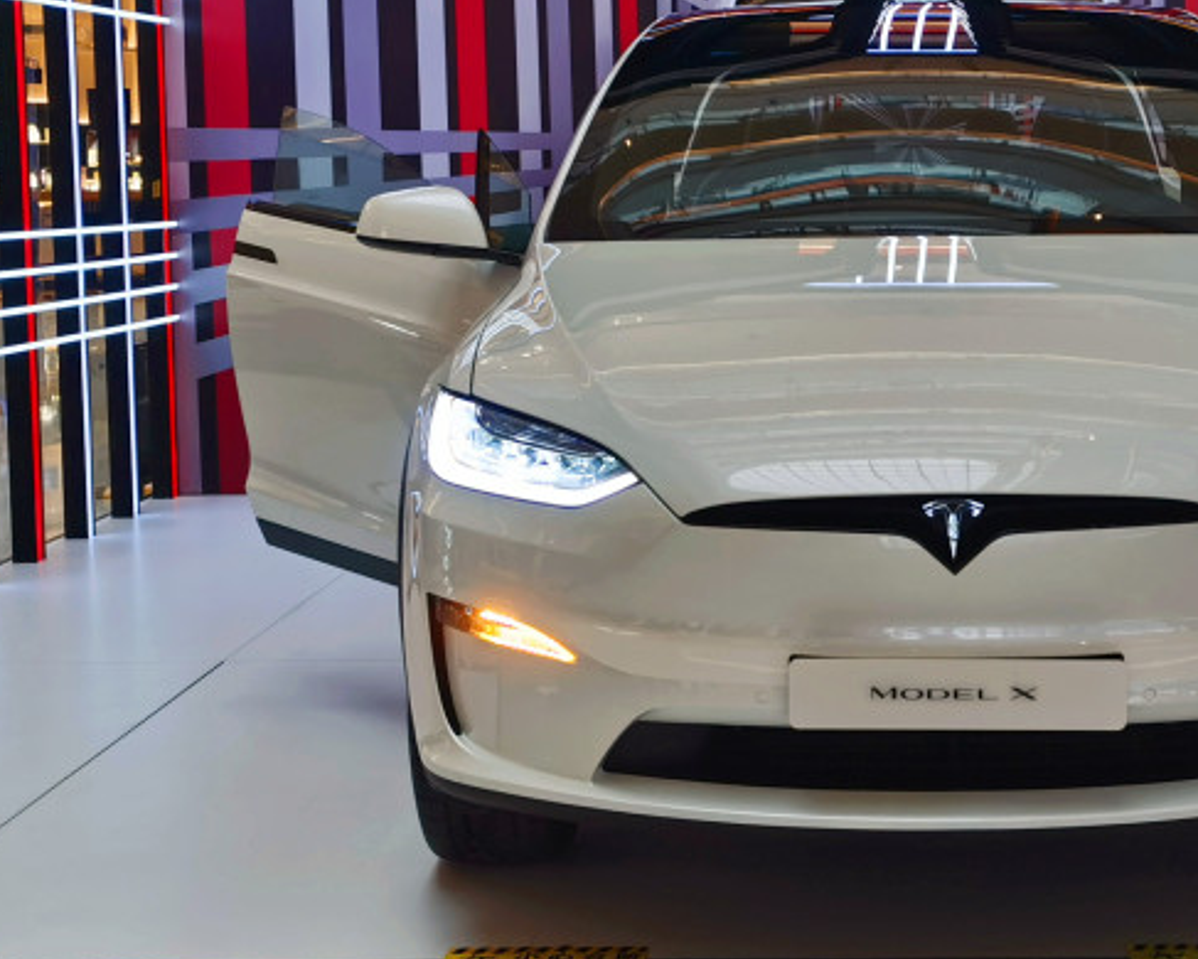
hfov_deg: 26.8
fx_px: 2483
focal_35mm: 70
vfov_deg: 21.8
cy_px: 360
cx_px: 893
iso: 50
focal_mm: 5.56
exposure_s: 1/258
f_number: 1.6
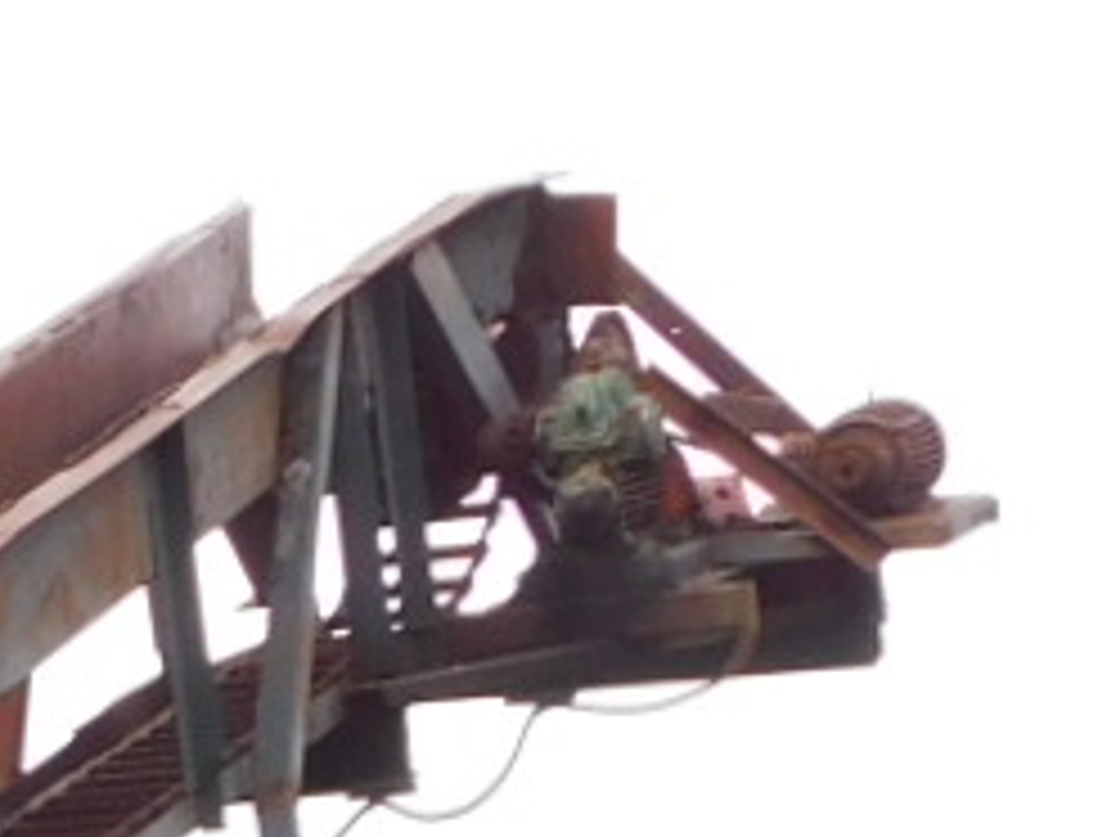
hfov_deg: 7.6
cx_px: -2133
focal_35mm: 232
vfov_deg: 6.3
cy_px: 1544
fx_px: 7480
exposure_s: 1/320
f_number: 3.5
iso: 125
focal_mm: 6.3
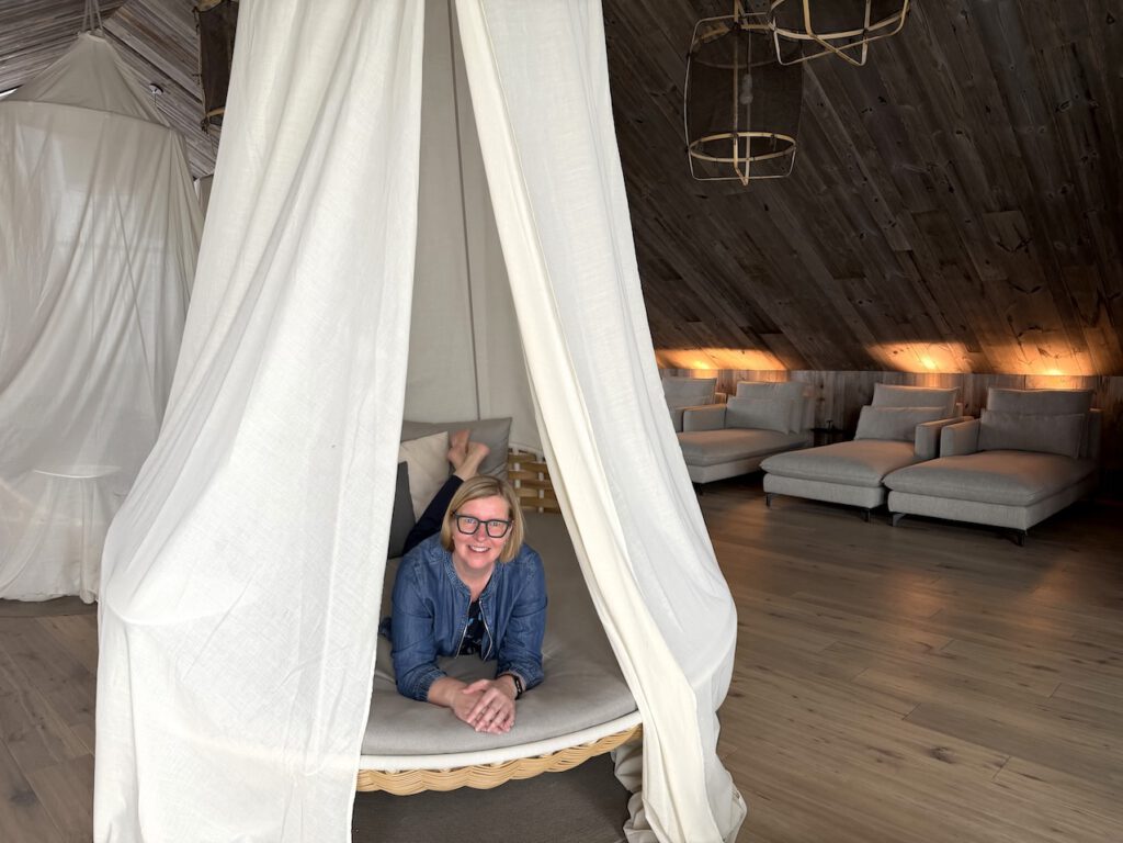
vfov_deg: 56.8
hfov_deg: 71.6
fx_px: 779
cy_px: 422
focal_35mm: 24
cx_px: 562
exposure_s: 1/121
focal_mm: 6.76
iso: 160
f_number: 1.78
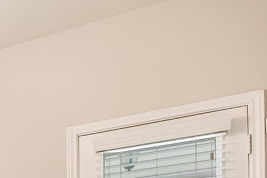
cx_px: -205
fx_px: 467
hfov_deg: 21.6
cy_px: 307
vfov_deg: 17.9
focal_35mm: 63
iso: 250
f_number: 11
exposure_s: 1/8
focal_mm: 14
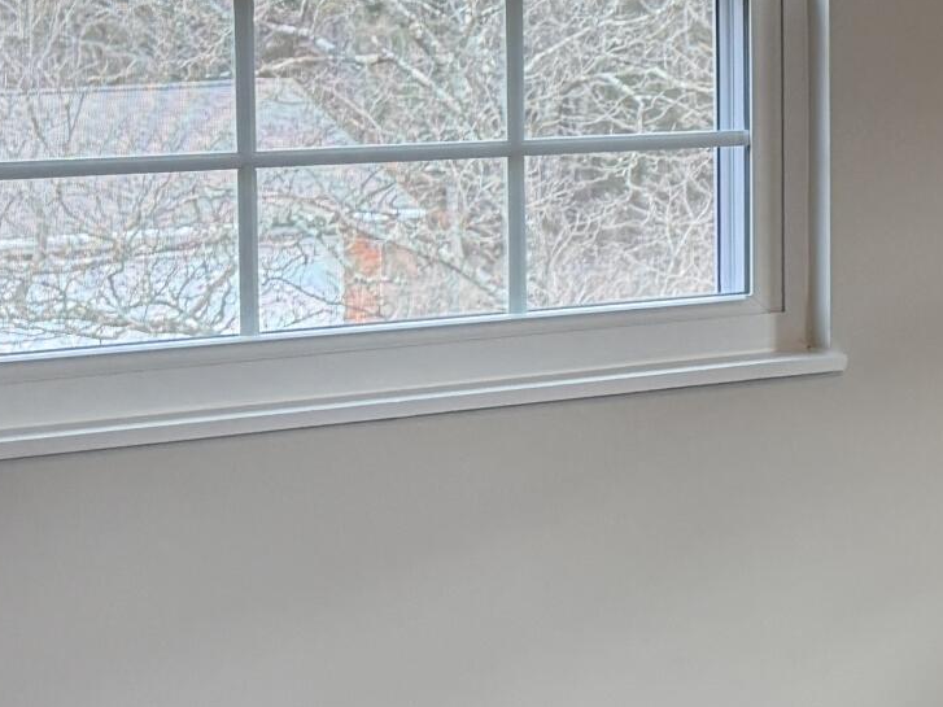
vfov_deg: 14.8
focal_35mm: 99
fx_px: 2696
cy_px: 105
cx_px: 1761
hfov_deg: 16.3
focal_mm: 6.76
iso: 125
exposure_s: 1/240
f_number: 1.78
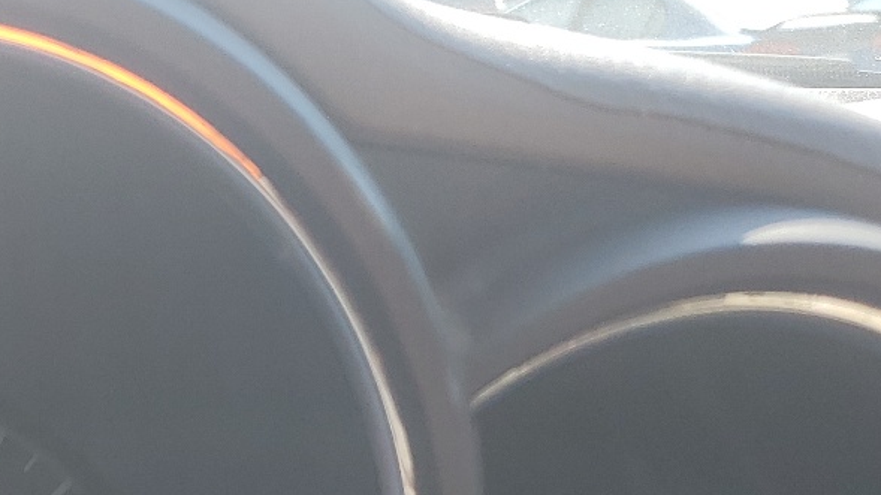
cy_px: 737
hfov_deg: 25.5
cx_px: -94
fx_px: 1798
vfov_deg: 14.6
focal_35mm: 77
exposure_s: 1/500
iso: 50
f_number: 1.5
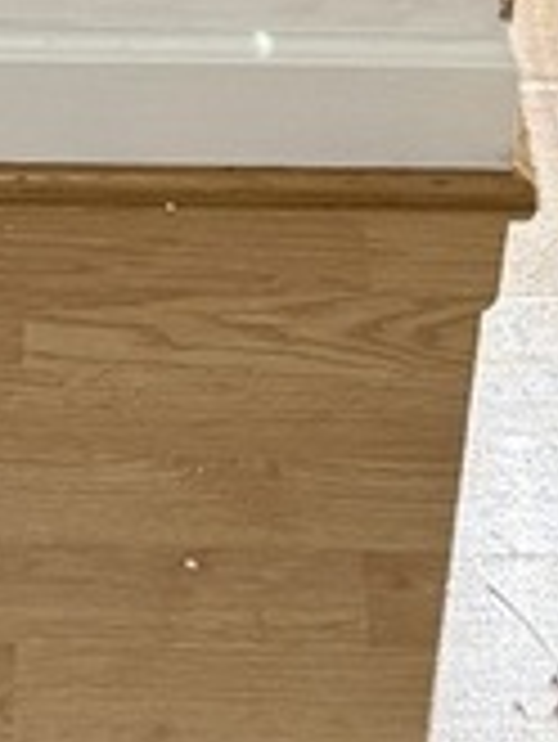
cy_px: -1497
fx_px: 3370
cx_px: 302
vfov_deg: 9.7
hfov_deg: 9.5
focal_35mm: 157
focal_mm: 6.76
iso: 250
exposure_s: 1/60
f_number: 1.78
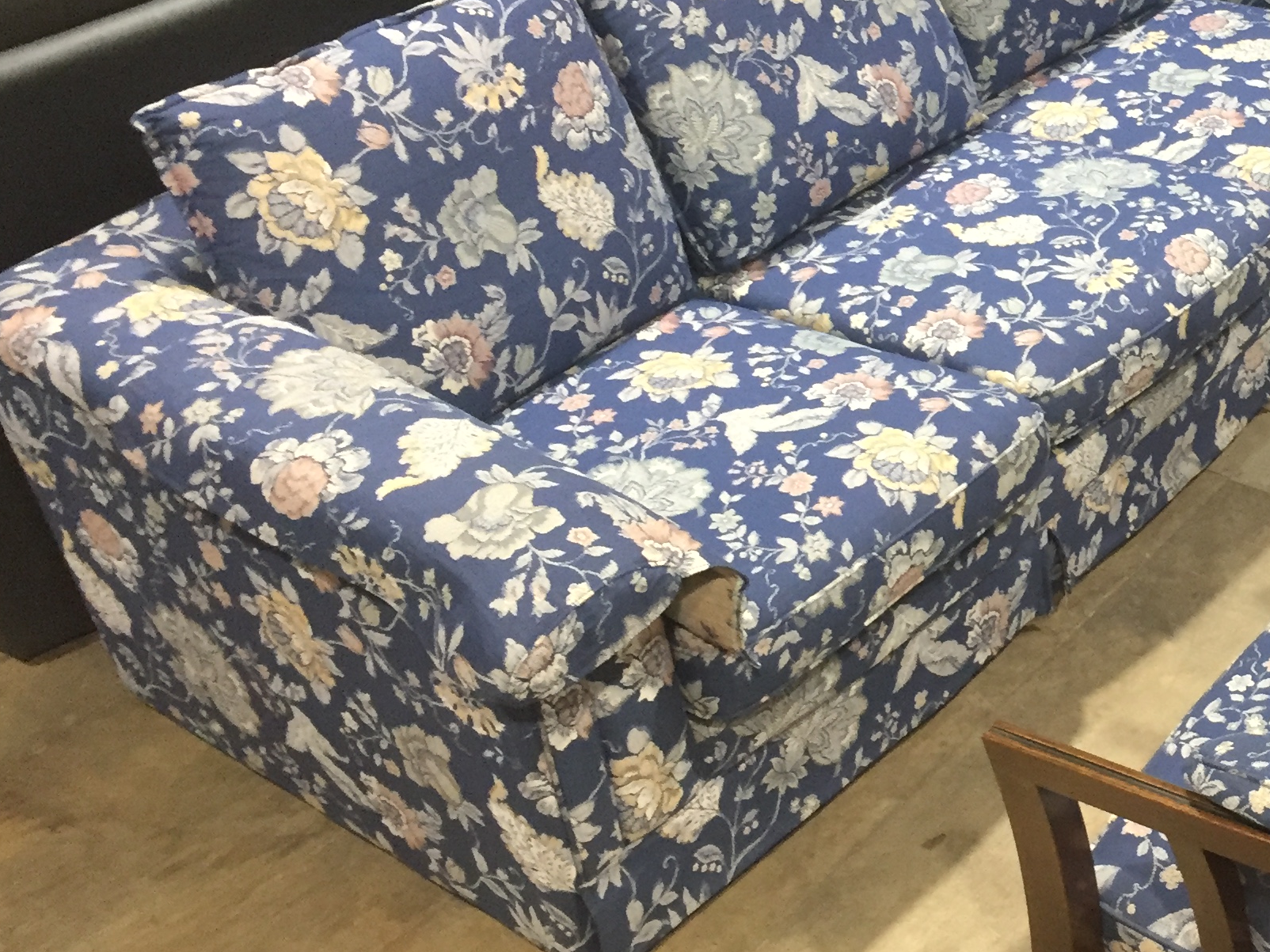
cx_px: 1255
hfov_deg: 30.5
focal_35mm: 59
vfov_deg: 24.6
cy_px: 290
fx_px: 2165
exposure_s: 1/30
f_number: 2.2
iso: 160
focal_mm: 4.15
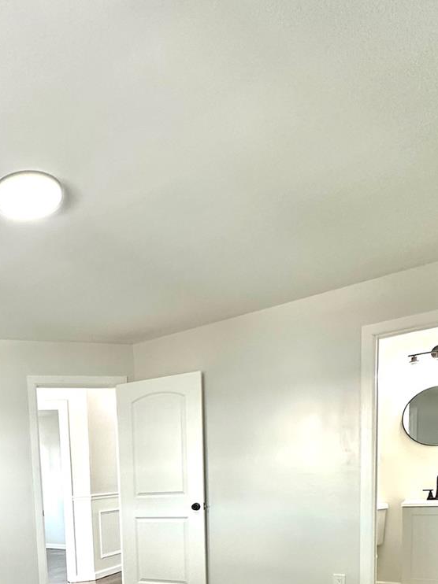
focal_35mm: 29
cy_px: 529
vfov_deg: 53.7
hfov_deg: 44.6
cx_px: 58
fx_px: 490
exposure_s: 1/120
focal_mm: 2.22
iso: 250
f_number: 2.2
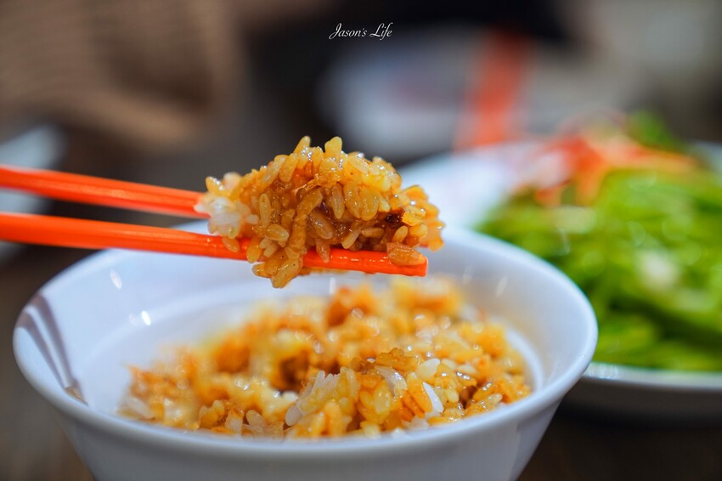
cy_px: 240
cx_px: 361
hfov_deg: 28.9
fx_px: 1403
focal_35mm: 70
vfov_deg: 19.4
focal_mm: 70
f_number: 2.8
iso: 1000
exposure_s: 1/80
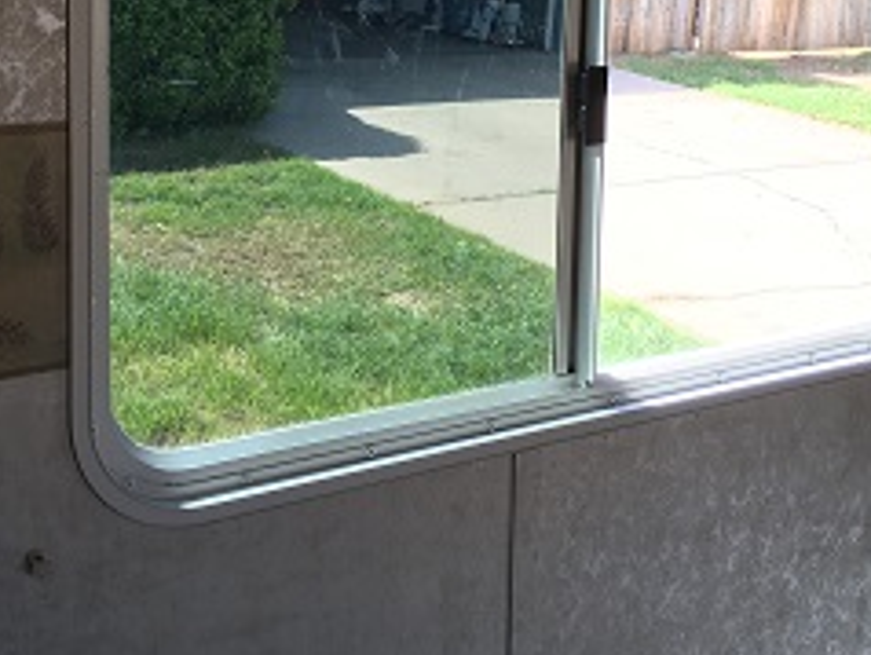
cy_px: 93
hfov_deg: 34.3
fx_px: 1410
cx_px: 461
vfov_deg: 25.5
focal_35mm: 56
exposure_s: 1/120
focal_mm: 4.15
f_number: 2.2
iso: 25
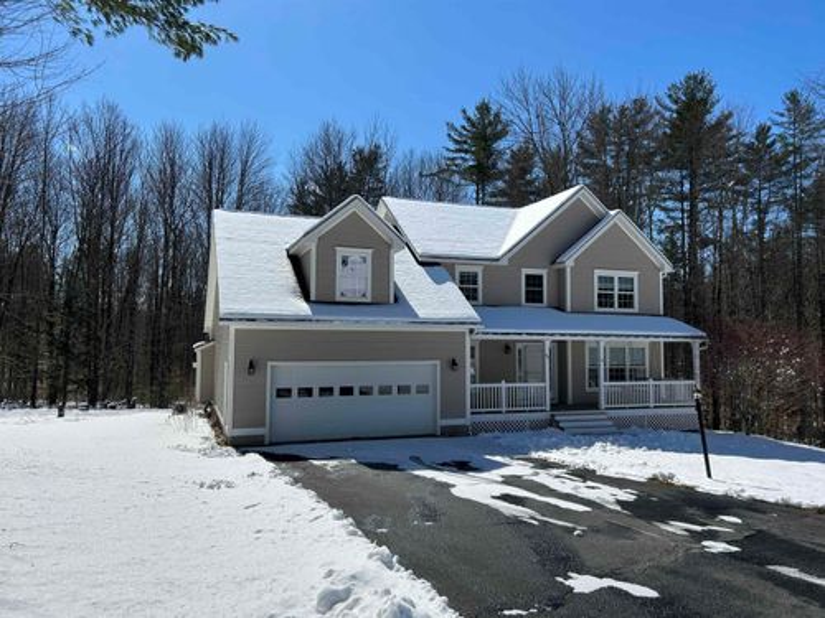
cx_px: 412
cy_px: 309
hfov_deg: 67.3
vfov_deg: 53.1
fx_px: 620
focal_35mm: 26
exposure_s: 1/8000
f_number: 1.5
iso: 50
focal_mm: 5.7
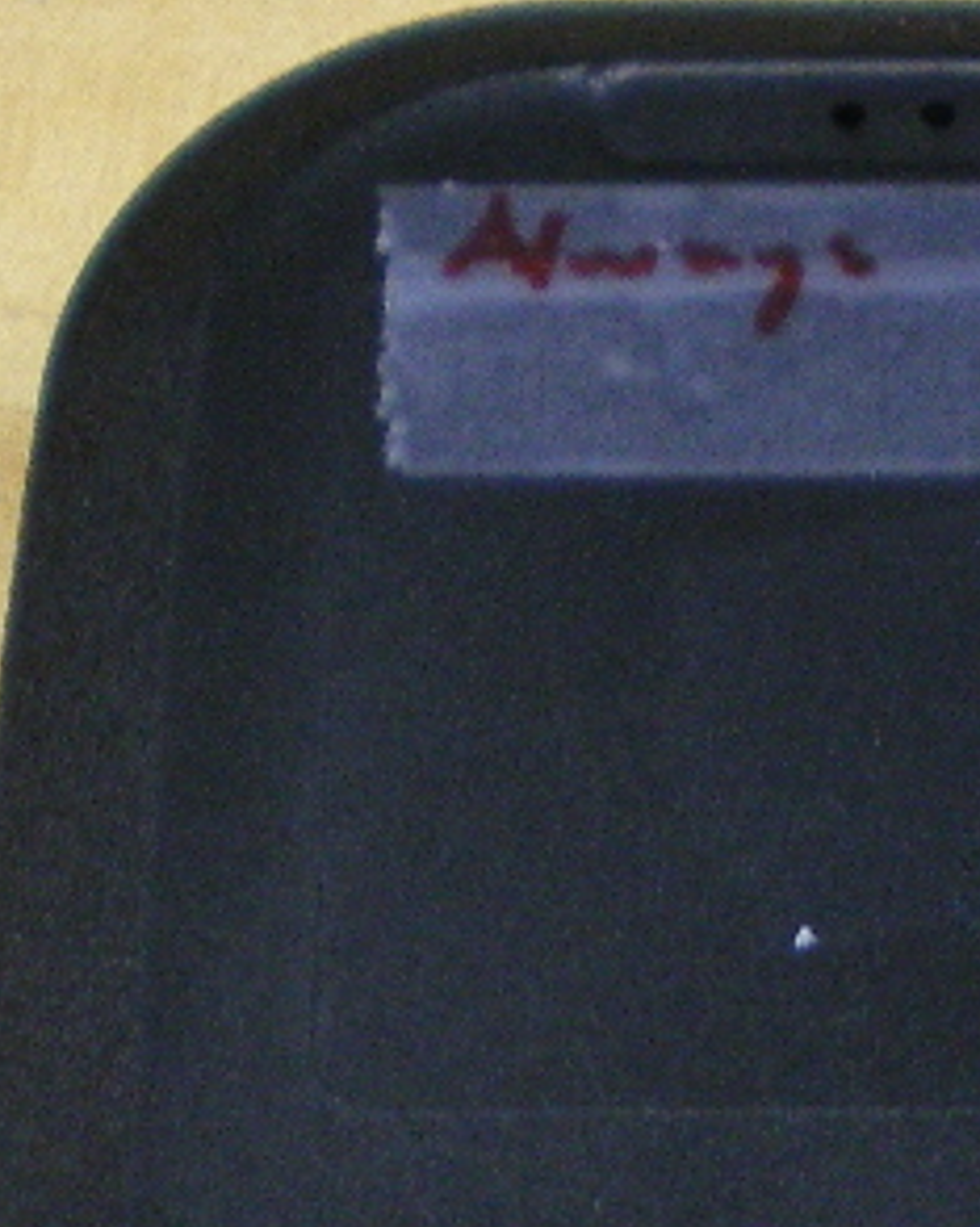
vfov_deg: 15.2
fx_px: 4464
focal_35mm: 123
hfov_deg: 12.5
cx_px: 762
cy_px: 1361
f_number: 3.1
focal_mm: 6.3
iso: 320
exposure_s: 1/50
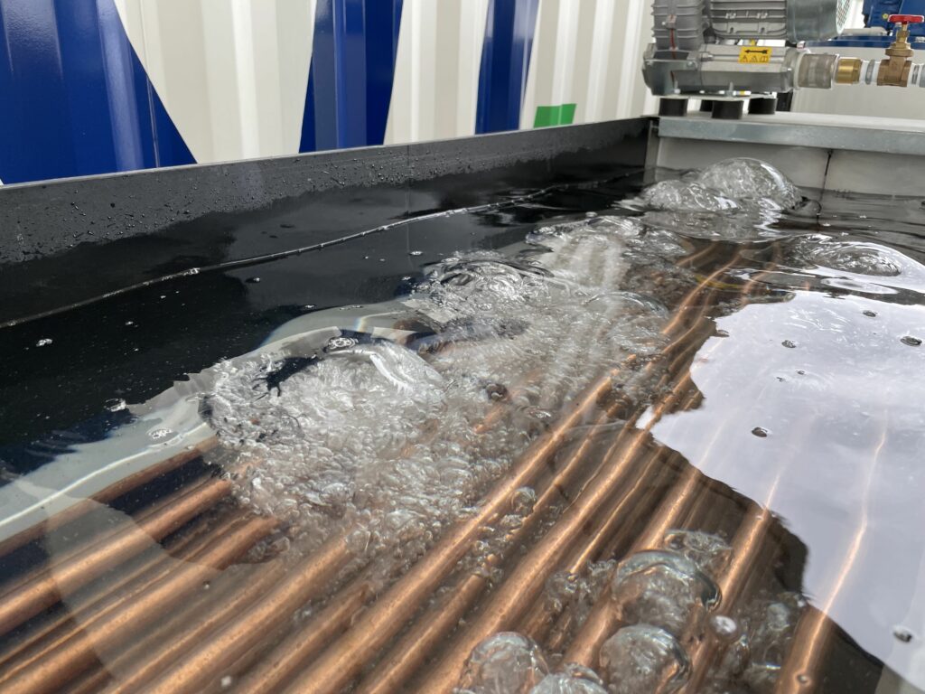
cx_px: 462
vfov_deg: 53.1
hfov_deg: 67.3
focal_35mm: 26
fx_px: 695
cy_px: 347
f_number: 1.6
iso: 64
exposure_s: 1/121
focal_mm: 4.2
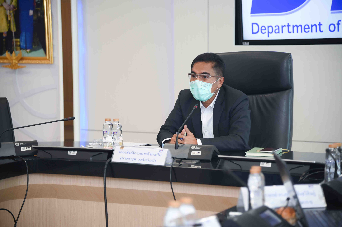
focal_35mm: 105
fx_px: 997
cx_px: 171
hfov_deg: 19.5
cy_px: 114
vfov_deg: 13.0
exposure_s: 1/60
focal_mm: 105
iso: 320
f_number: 4
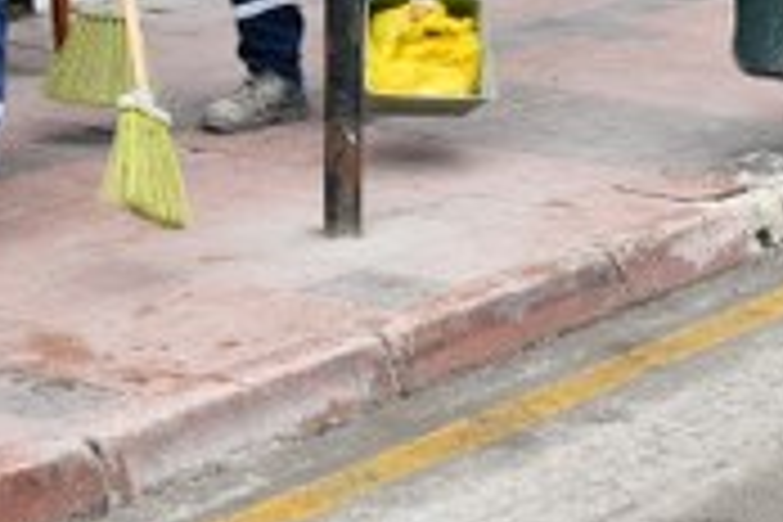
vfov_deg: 9.5
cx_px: 486
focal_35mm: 141
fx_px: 3067
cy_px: -166
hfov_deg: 14.5
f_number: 7.1
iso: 320
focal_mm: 34
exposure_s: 1/250
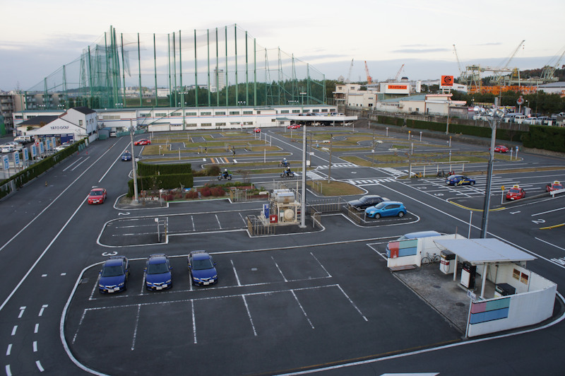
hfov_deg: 67.4
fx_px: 423
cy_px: 188
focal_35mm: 27
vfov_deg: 47.9
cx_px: 282
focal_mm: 18
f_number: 5.6
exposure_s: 1/80
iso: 200
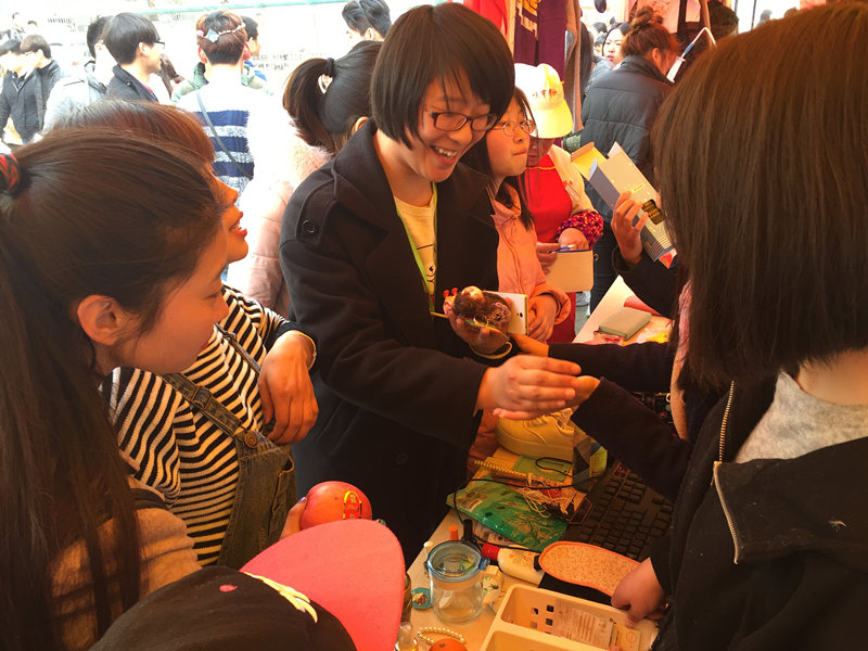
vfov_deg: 48.2
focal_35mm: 29
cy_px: 326
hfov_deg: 61.7
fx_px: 727
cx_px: 434
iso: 50
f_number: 2.2
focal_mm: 4.15
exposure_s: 1/120
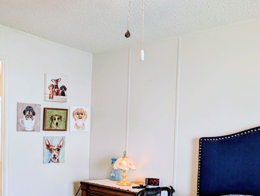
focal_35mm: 46
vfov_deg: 31.0
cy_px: 149
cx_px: 34
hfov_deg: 38.7
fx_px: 346
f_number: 1.68
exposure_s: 1/30
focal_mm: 6.9
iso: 26
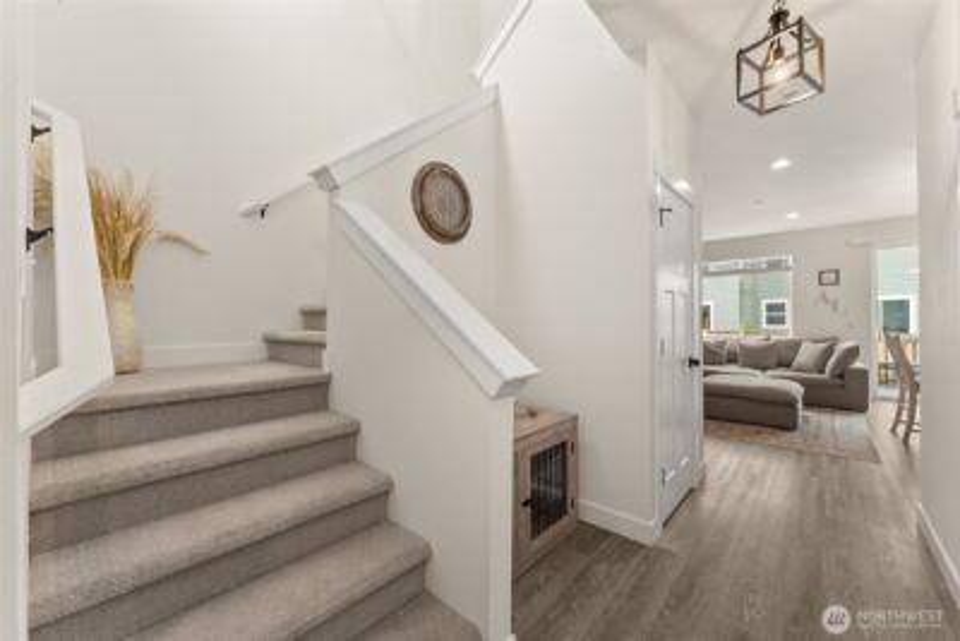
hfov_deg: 104.2
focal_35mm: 14
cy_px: 320
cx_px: 480
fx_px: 373
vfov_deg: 81.3
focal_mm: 14
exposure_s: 1/6
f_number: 8
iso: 500
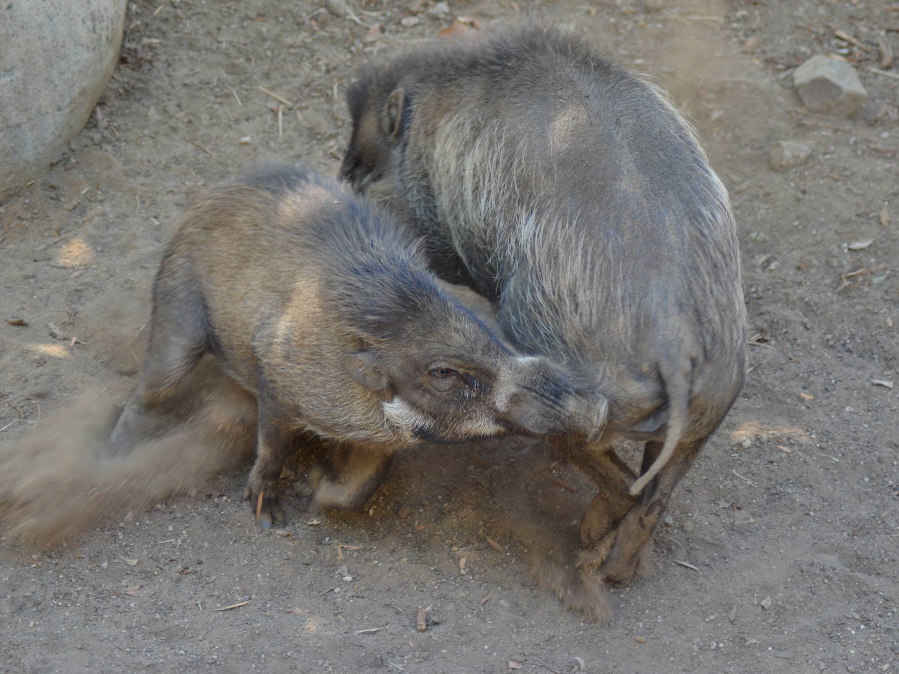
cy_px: 335
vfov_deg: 12.9
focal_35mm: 115
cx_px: 497
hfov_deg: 17.1
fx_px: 2986
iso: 800
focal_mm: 70
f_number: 4
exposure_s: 1/250
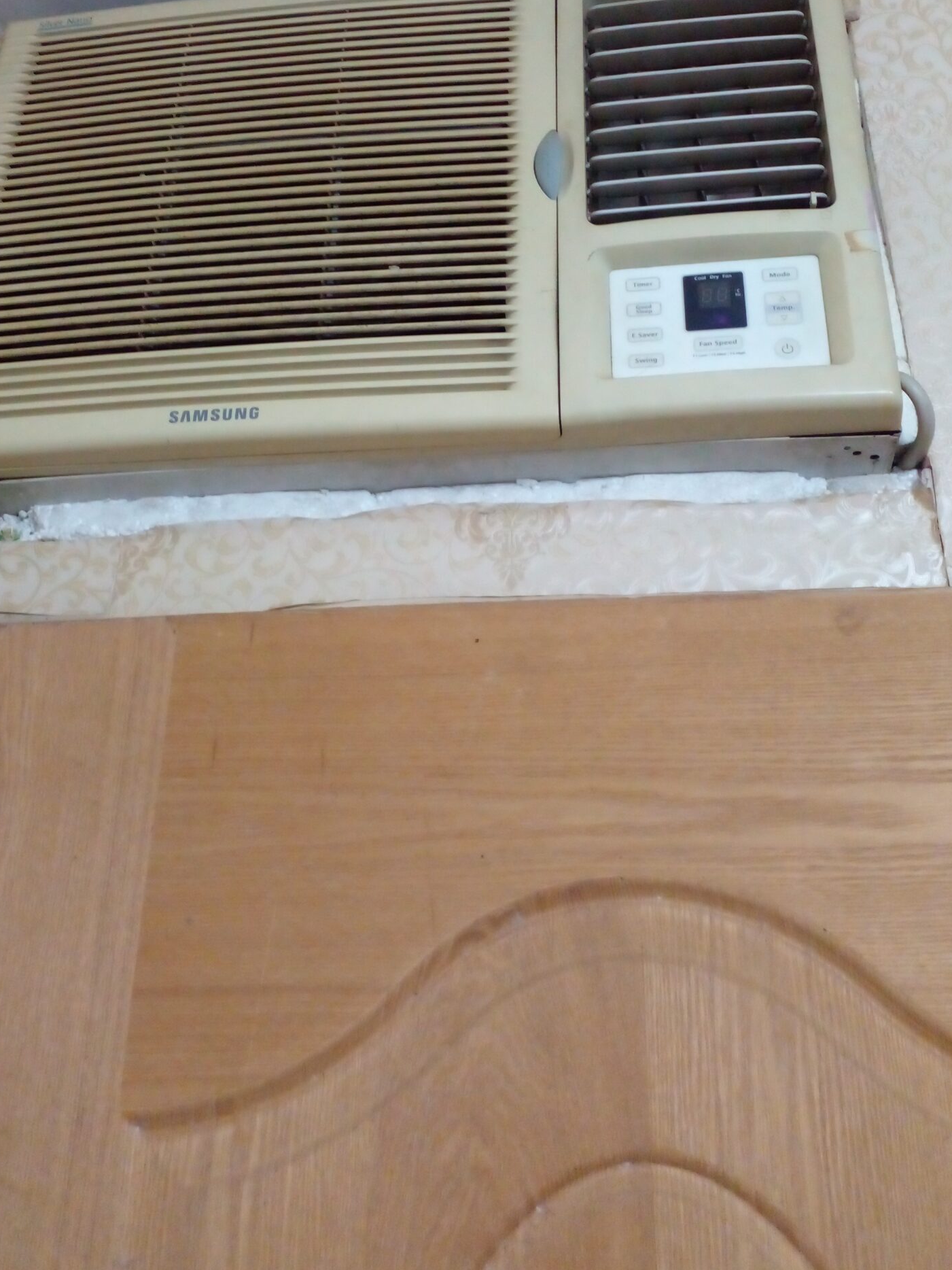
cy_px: 487
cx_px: 482
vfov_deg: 49.7
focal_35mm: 37
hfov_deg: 38.7
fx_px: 1357
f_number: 1.9
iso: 640
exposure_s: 1/20
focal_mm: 3.6
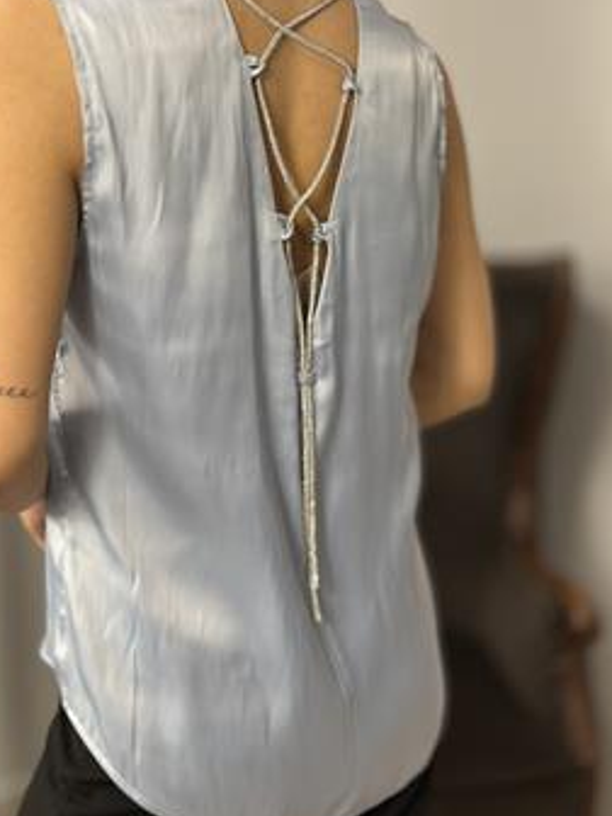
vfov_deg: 32.7
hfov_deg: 24.8
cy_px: 373
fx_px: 1391
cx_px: 308
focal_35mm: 59
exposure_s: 1/100
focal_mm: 6.86
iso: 125
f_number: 1.78
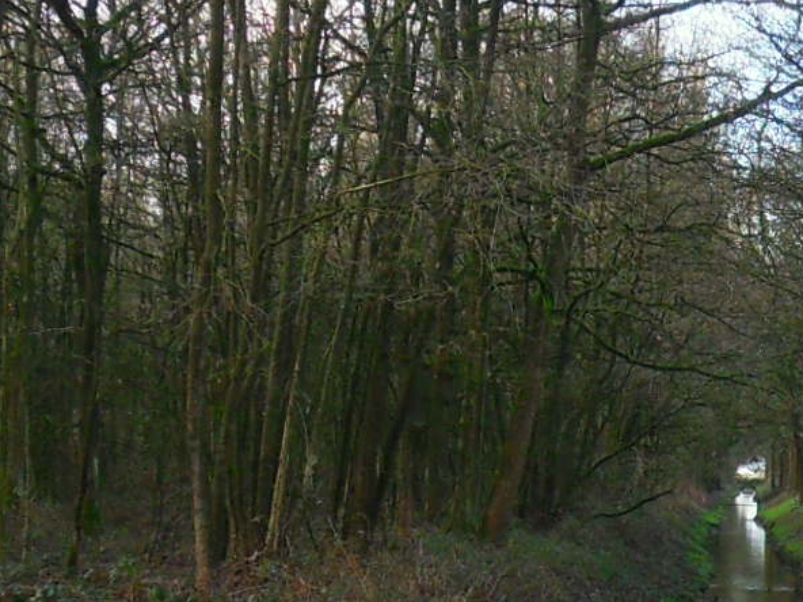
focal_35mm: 105
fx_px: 2436
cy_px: 470
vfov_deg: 14.0
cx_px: 909
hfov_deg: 18.0
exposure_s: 1/60
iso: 80
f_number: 3.3
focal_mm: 4.2
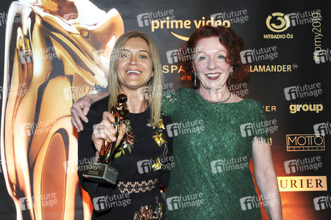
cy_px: 110
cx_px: 166
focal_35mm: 44
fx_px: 405
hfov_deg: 44.5
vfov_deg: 30.5
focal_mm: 44
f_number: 4.2
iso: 800
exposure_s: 1/200
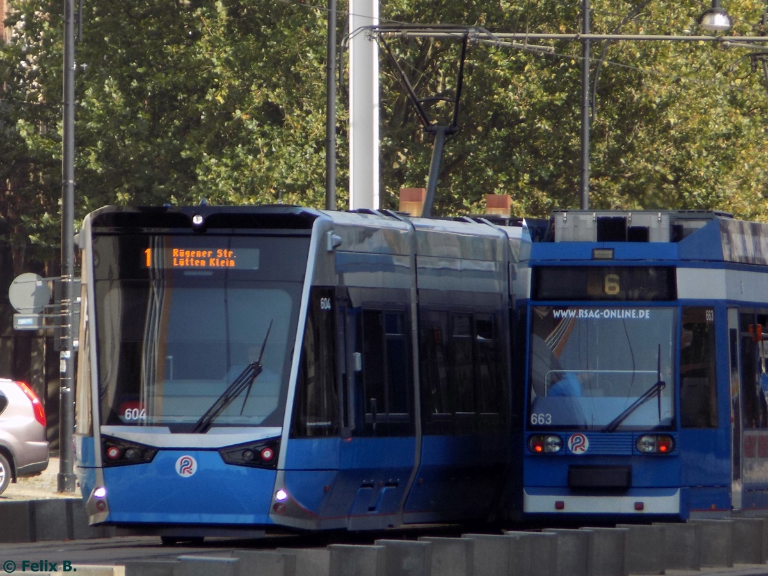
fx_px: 9917
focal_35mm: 447
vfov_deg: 3.3
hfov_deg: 4.4
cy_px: 288
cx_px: 384
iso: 80
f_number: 5.9
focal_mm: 79.5
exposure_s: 1/200
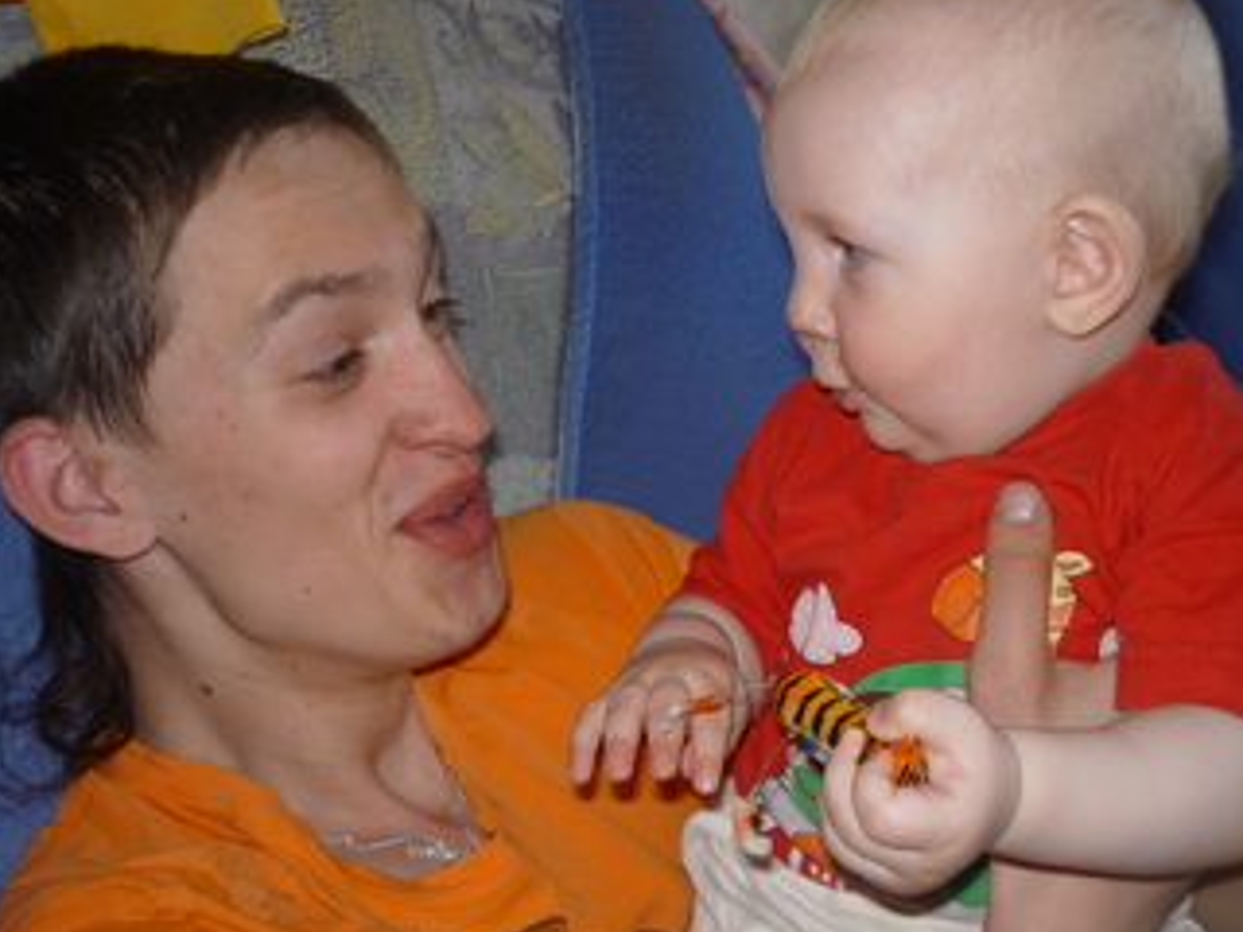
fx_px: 1616
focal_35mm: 45
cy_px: 427
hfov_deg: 42.1
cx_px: 656
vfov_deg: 32.2
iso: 100
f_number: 3.3
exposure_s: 1/30
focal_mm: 5.2
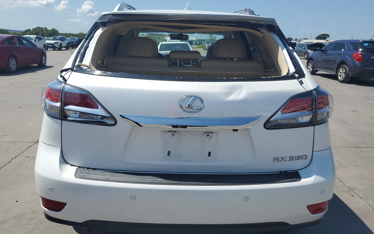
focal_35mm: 28
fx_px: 285
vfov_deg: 44.5
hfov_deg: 66.5
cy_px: 117
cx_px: 189
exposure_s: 1/5000
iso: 50
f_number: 1.5
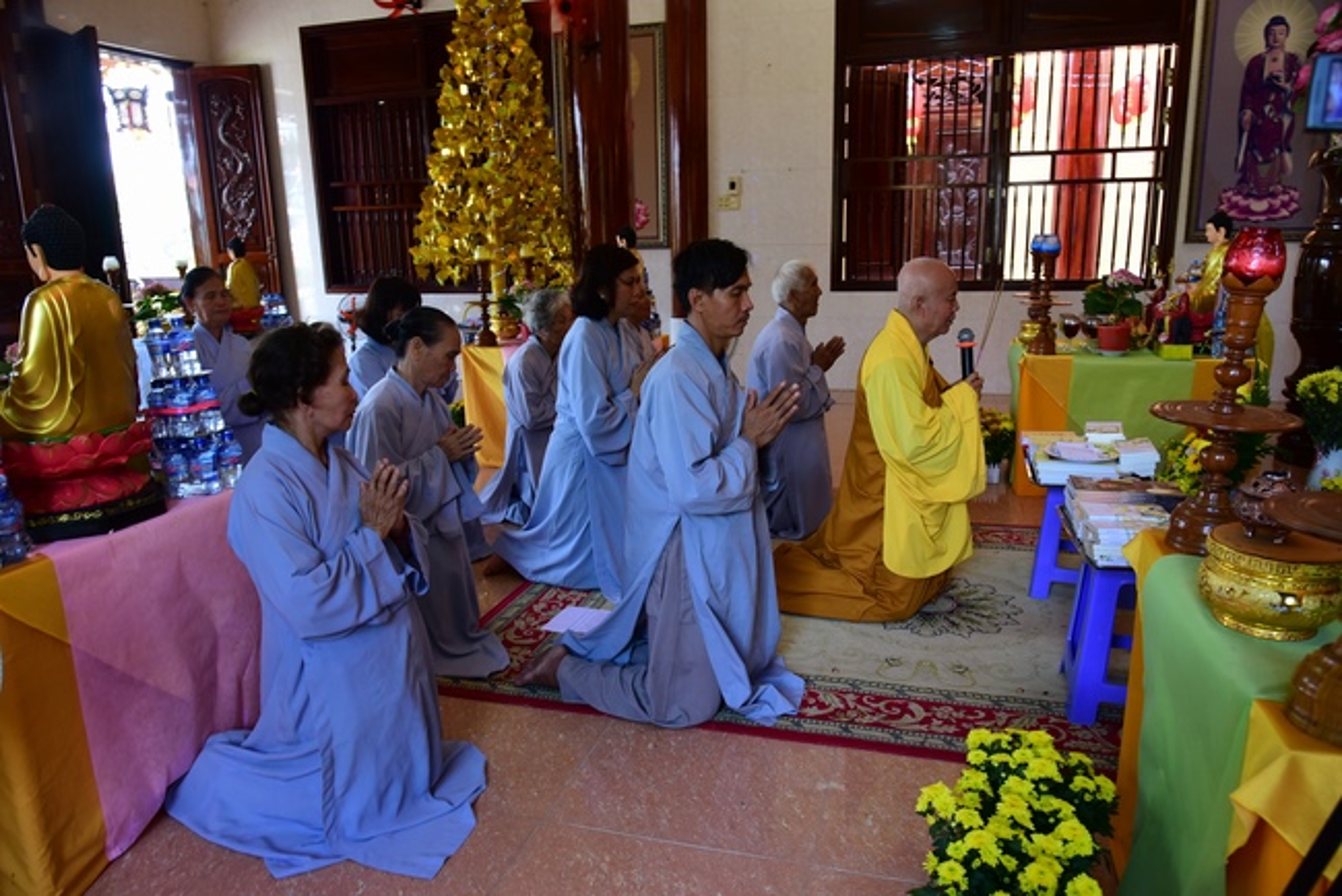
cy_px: 448
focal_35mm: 24
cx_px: 671
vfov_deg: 53.2
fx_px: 895
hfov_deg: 73.7
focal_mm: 24
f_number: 5.6
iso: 640
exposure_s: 1/50
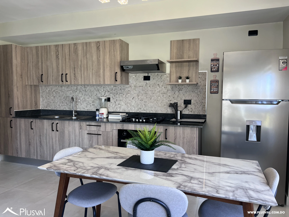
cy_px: 108
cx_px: 144
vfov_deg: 53.1
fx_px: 217
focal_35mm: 26
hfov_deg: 67.3
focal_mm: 5.7
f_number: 1.5
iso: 50
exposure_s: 1/120
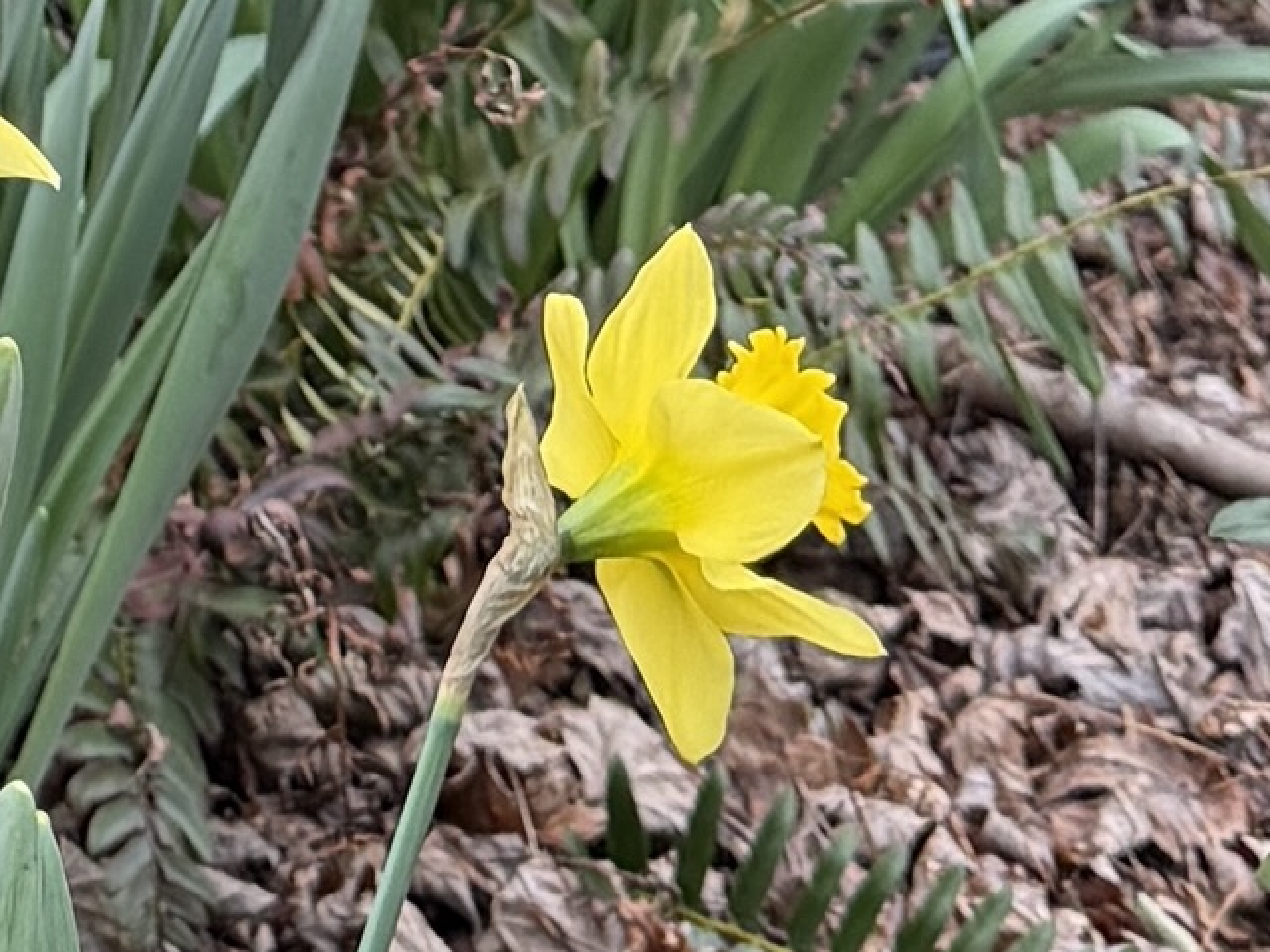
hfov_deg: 24.8
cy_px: 173
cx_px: 10
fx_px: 2752
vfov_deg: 19.4
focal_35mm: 75
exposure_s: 1/115
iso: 200
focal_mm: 6.76
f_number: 1.78
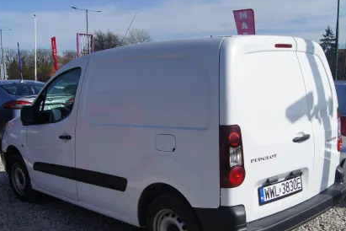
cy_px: 154
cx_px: 177
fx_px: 404
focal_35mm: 42
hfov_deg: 46.4
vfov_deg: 31.6
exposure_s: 1/200
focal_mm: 18
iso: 100
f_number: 11
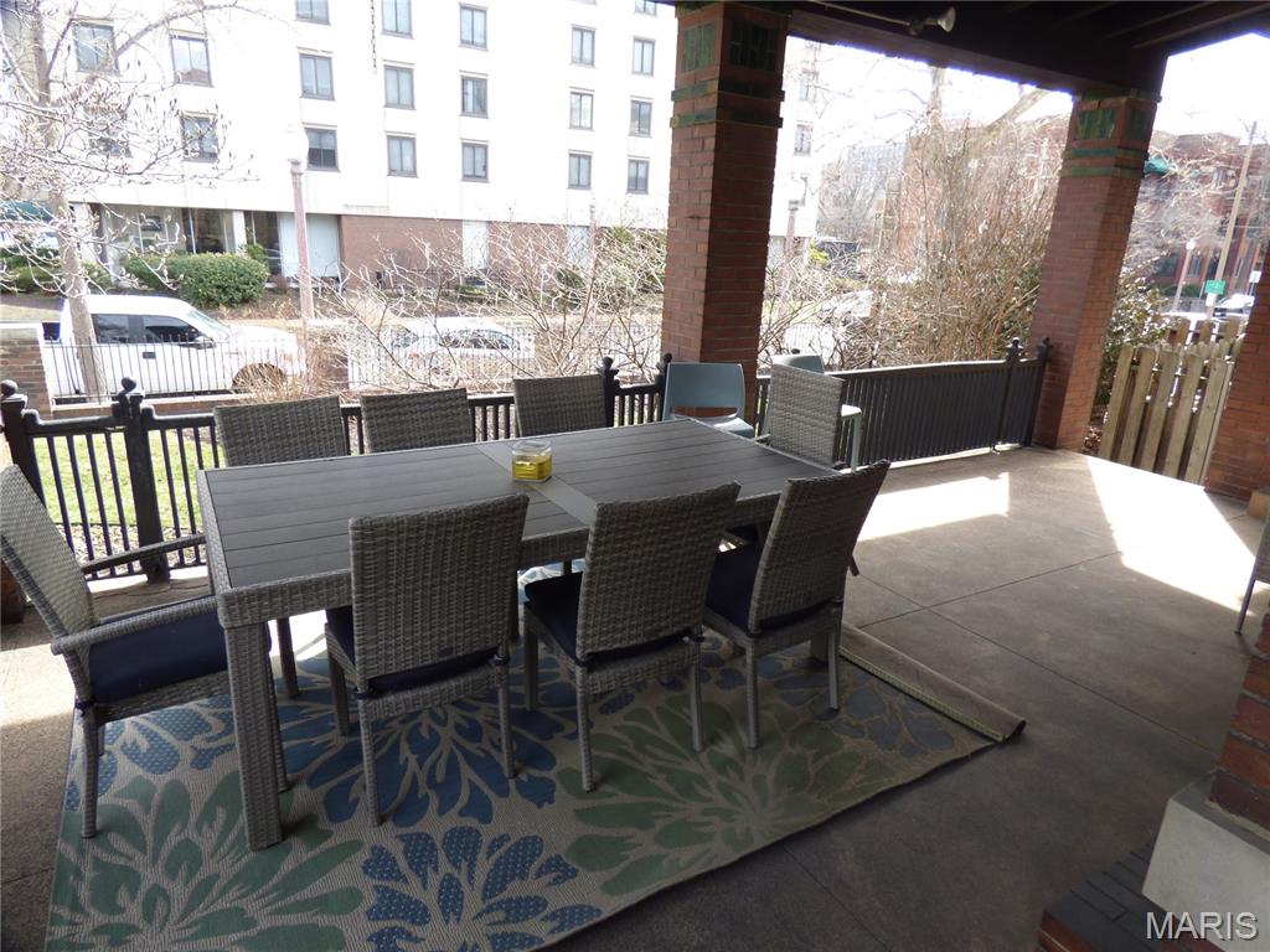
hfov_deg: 81.7
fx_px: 734
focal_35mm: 20
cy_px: 476
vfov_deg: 66.0
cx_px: 635
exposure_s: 1/160
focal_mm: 3.58
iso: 100
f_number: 2.8
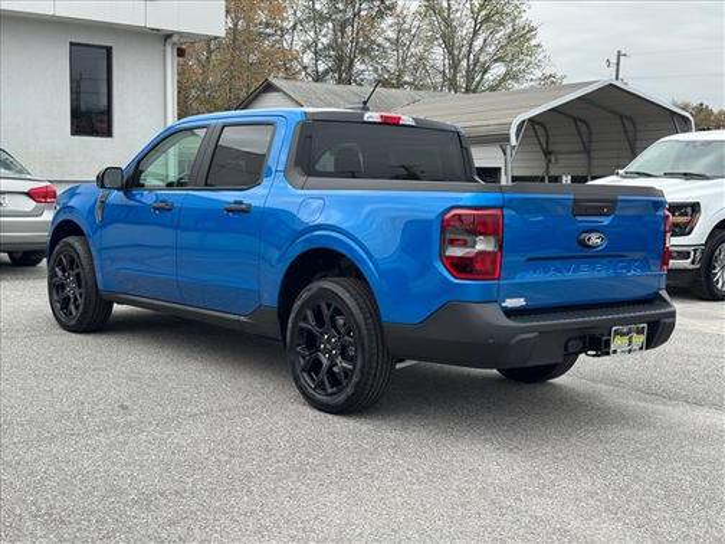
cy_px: 272
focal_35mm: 48
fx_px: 1005
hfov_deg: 39.7
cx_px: 362
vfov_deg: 30.3
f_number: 1.78
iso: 64
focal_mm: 6.76
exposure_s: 1/2110
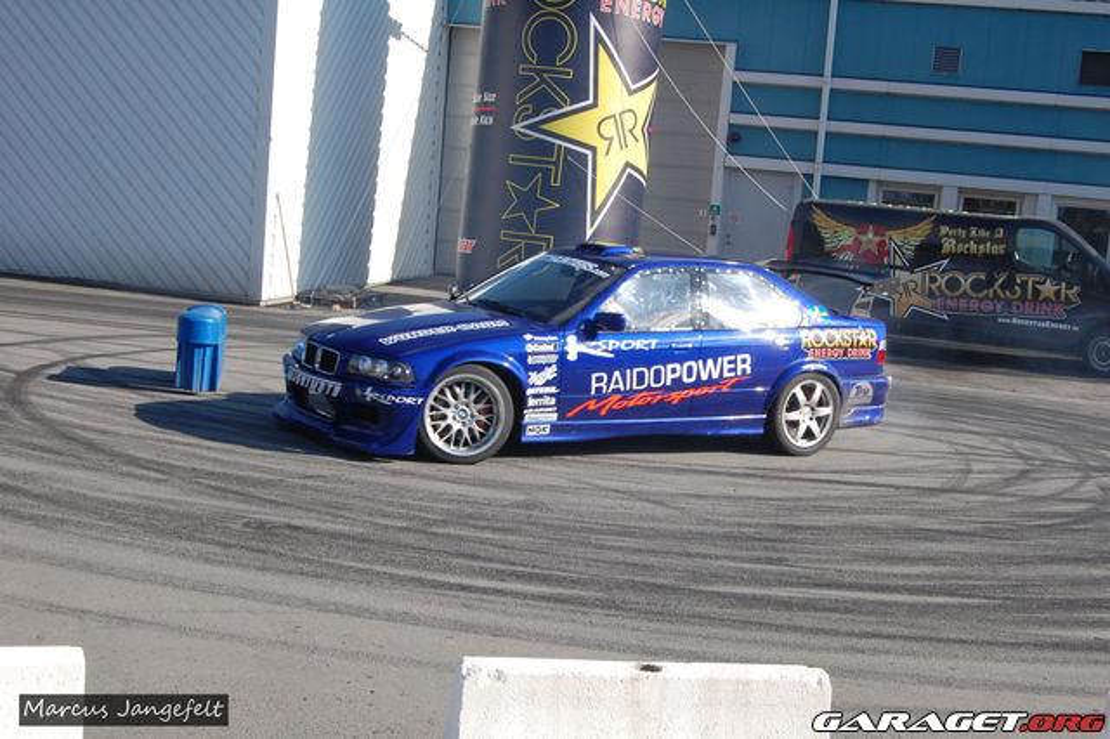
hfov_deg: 38.9
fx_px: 1572
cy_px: 370
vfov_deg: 26.5
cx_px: 555
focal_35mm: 51
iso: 400
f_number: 13
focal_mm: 34
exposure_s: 1/320
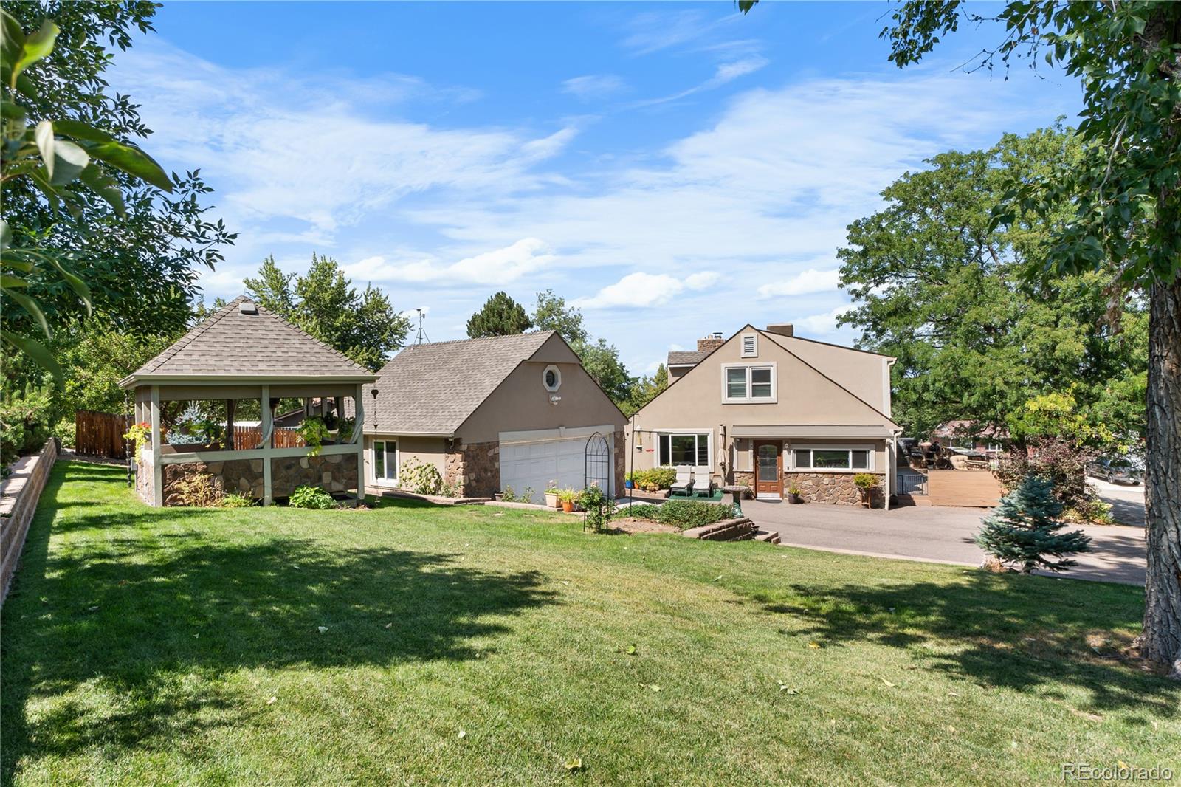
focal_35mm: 21
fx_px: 689
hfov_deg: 81.2
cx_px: 590
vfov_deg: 59.5
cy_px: 394
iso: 200
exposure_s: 1/125
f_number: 9
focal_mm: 14
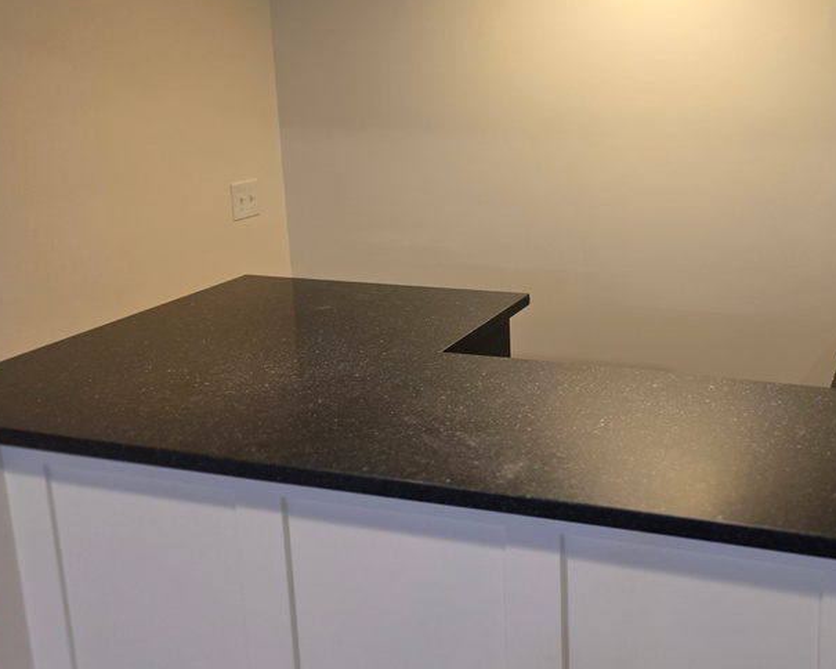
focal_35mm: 38
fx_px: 940
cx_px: 666
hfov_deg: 45.6
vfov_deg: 38.6
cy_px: 206
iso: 250
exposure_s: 1/120
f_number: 1.7
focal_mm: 6.3
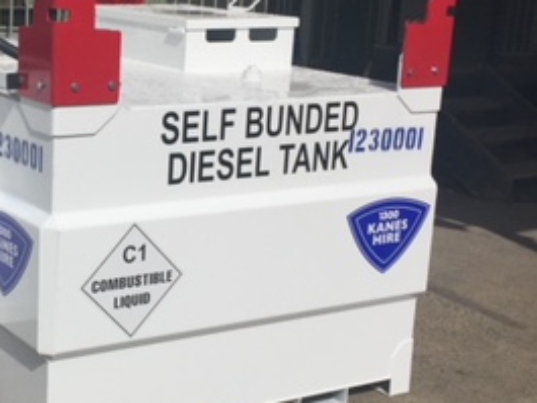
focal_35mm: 70
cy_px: 235
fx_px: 1086
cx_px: 67
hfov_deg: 26.9
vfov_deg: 21.0
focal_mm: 4.15
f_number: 2.2
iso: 32
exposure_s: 1/9901
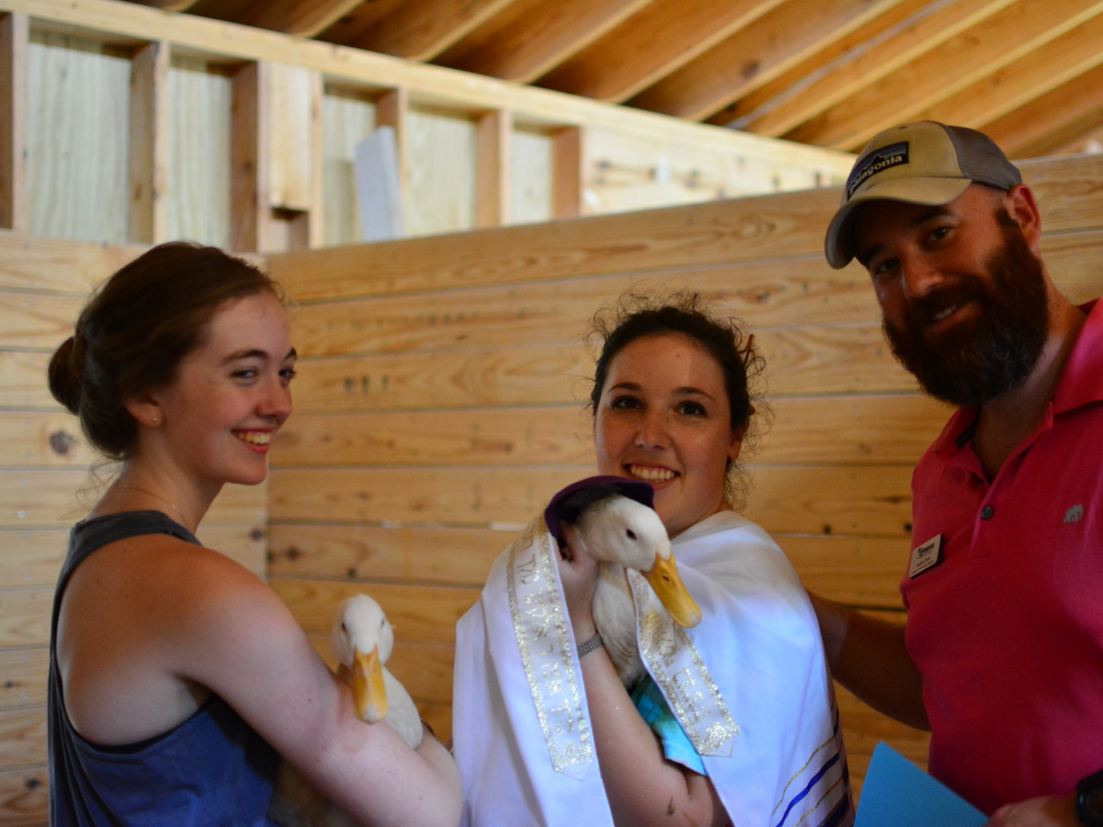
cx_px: 623
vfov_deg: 25.4
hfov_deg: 33.4
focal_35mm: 58
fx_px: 1834
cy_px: 415
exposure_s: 1/60
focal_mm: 35
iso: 1600
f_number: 1.8
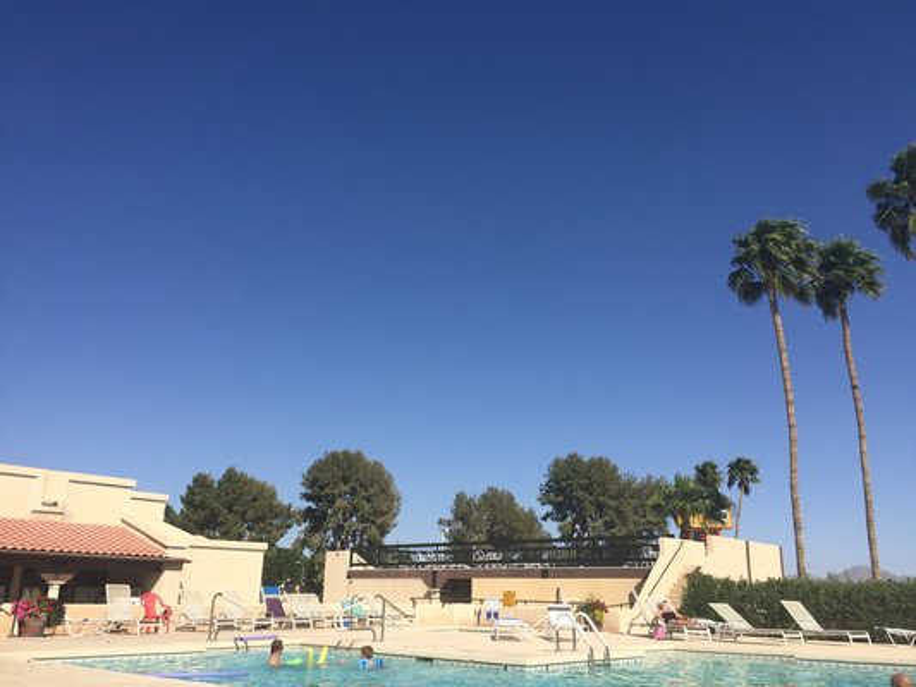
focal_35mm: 29
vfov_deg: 48.2
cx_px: 458
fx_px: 768
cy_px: 344
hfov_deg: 61.6
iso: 32
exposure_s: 1/3597
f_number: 2.2
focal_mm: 4.15
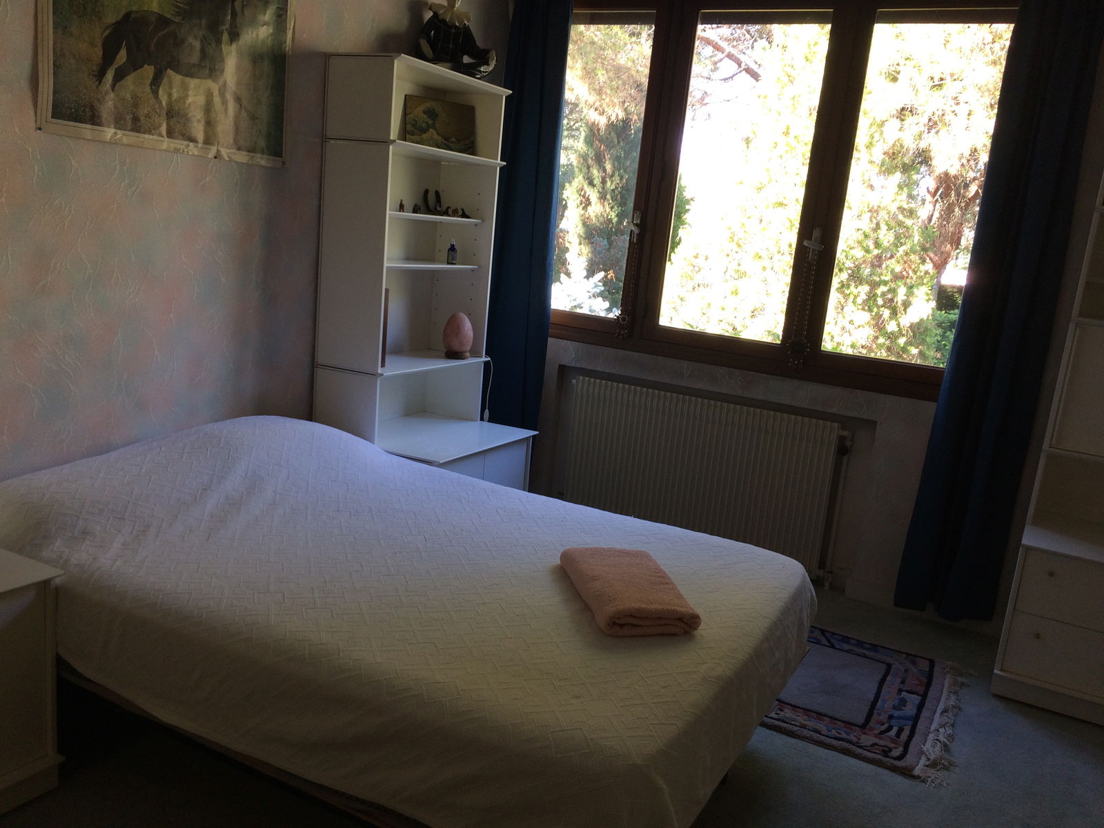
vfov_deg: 48.2
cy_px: 414
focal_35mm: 29
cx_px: 552
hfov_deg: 61.7
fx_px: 925
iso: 50
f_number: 2.2
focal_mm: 4.15
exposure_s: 1/50
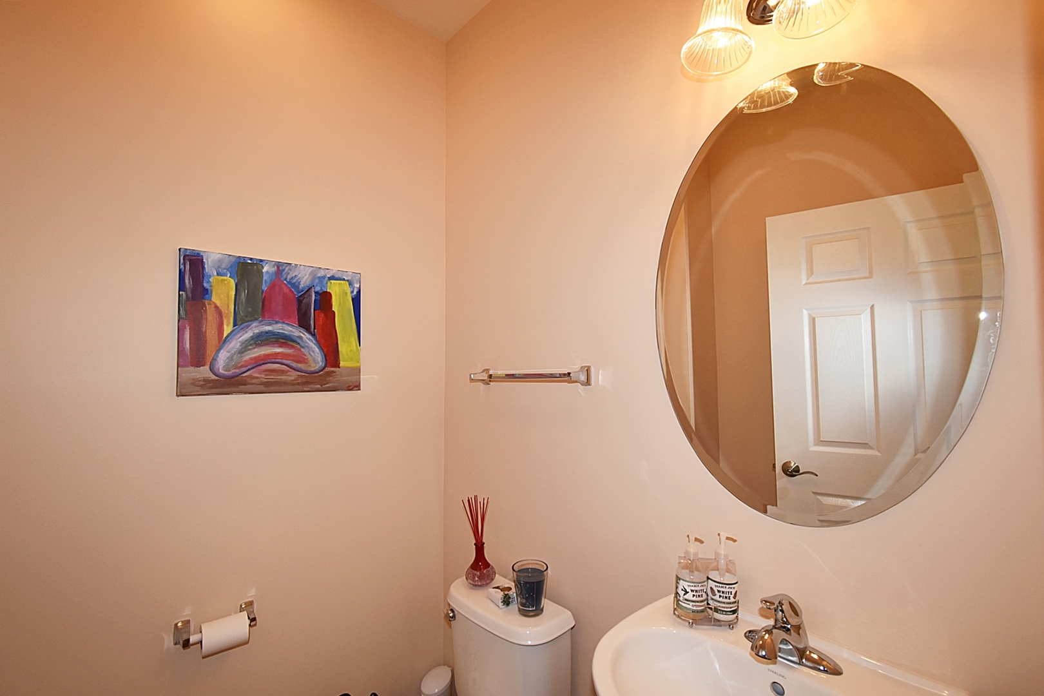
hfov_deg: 100.4
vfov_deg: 77.3
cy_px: 348
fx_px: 435
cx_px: 522
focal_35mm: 15
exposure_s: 1/100
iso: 500
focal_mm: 10
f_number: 5
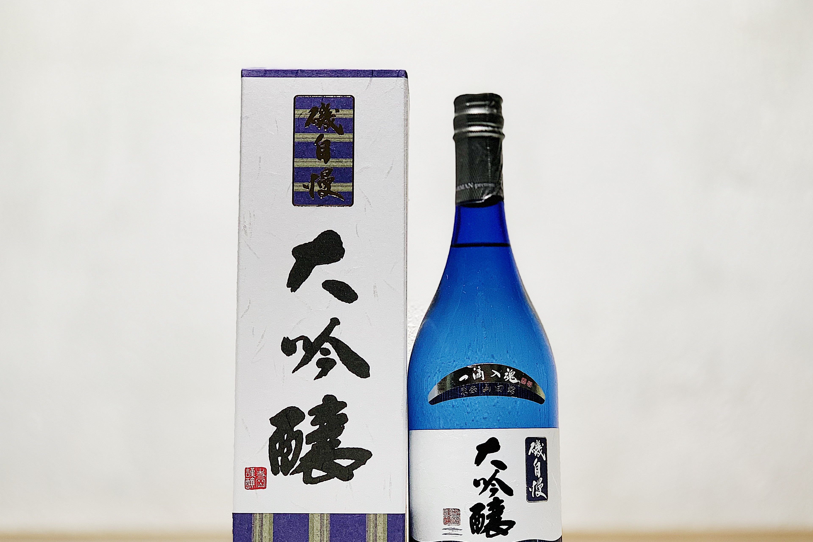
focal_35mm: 57
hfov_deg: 35.1
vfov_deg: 23.8
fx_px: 1287
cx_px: 401
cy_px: 307
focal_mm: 6
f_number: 2.4
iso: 80
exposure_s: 1/45
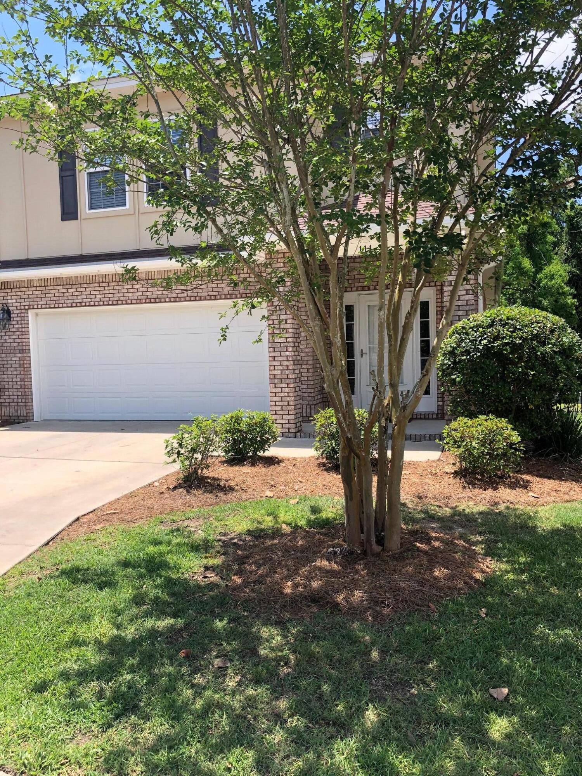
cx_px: 291
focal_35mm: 28
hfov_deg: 49.7
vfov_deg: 63.4
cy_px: 388
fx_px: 628
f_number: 1.8
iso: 20
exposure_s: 1/787
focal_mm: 3.99
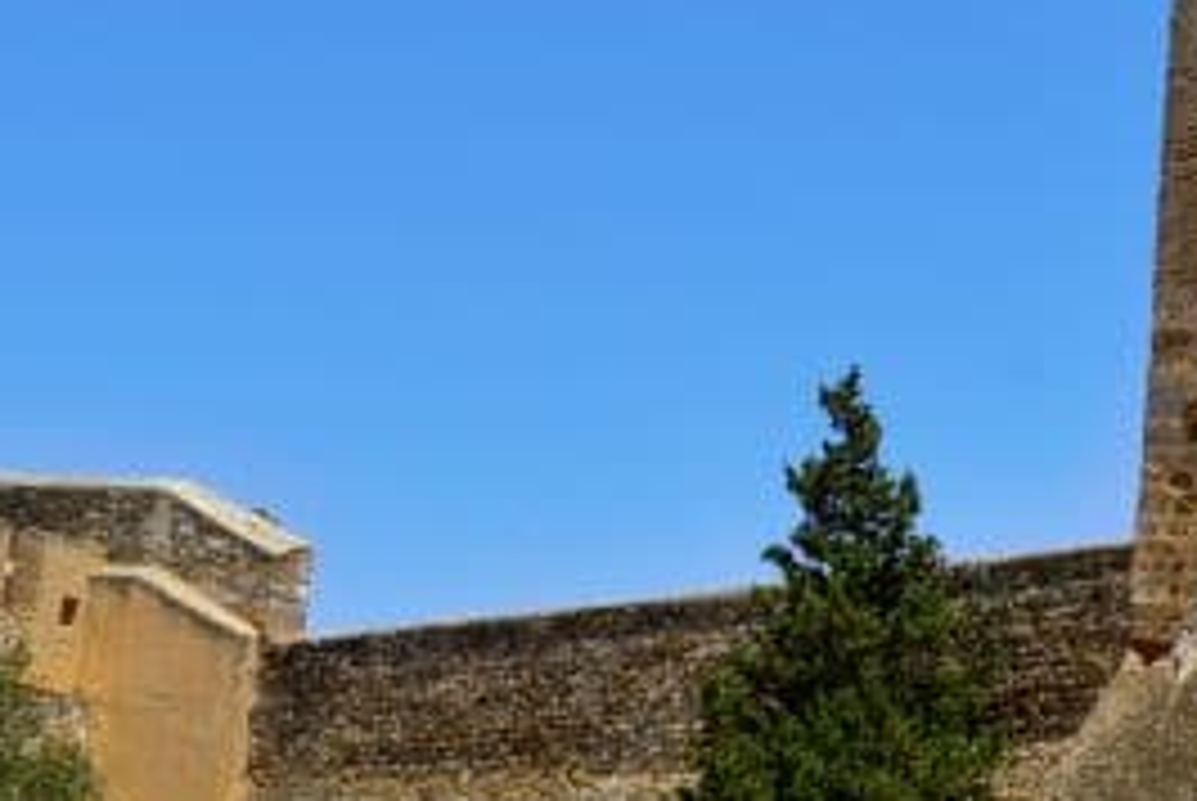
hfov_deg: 20.8
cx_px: 1395
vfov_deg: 14.9
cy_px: 326
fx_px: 3062
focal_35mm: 92
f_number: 9
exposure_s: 1/250
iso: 64
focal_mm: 35
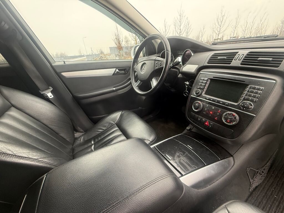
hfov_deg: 102.1
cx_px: 142
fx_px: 115
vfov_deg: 85.7
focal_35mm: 14
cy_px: 106
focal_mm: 2.22
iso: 250
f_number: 2.2
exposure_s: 1/99
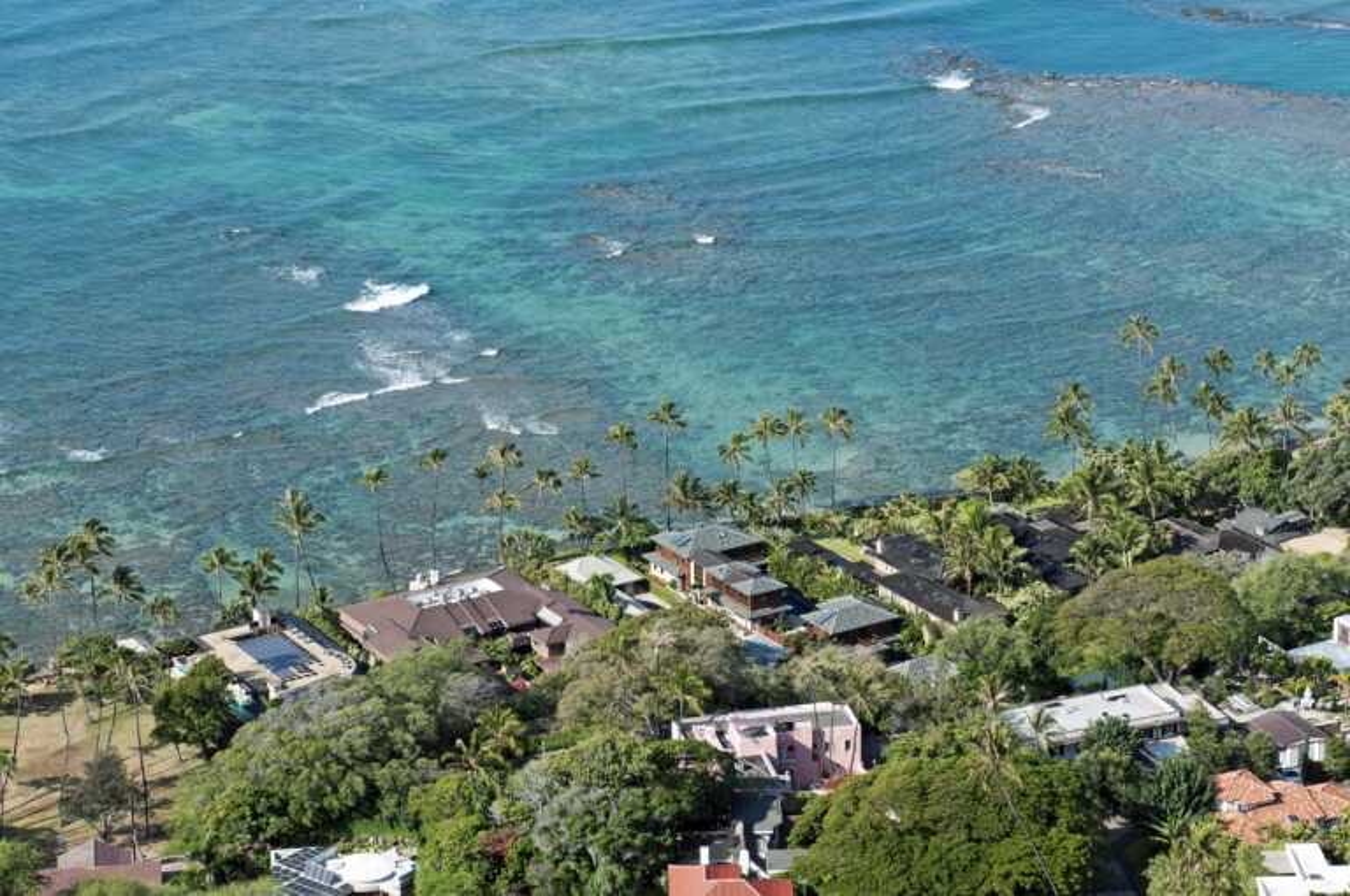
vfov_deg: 13.0
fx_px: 3932
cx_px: 675
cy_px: 448
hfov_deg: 19.5
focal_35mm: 105
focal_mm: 70
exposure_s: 1/320
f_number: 8
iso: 160
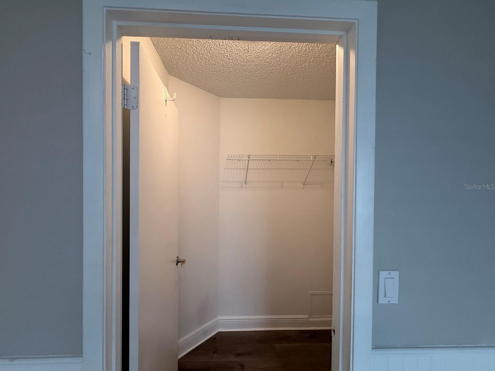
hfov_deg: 98.0
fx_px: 215
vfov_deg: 81.8
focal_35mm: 15
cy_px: 186
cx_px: 230
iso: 320
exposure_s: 1/120
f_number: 2.2
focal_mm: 2.22
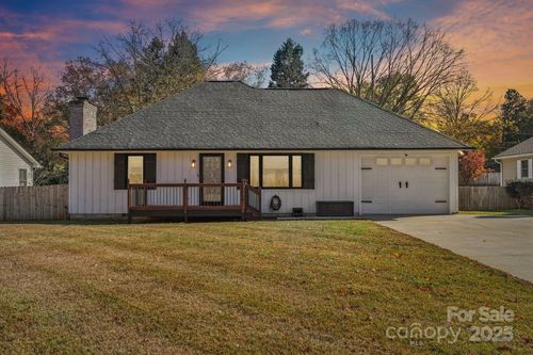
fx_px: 444
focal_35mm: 30
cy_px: 178
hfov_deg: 61.9
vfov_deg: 43.6
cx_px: 266
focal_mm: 20
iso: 100
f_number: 8
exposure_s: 1/60
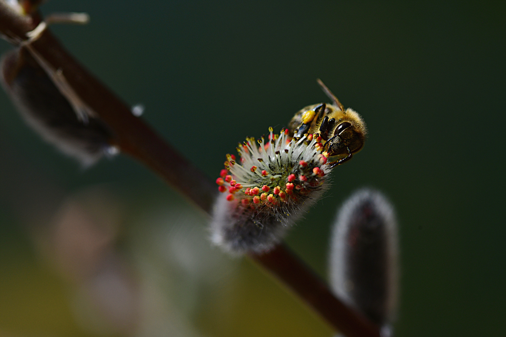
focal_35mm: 105
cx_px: 253
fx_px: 1475
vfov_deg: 13.0
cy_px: 168
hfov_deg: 19.5
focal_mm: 105
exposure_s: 1/800
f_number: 9
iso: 200
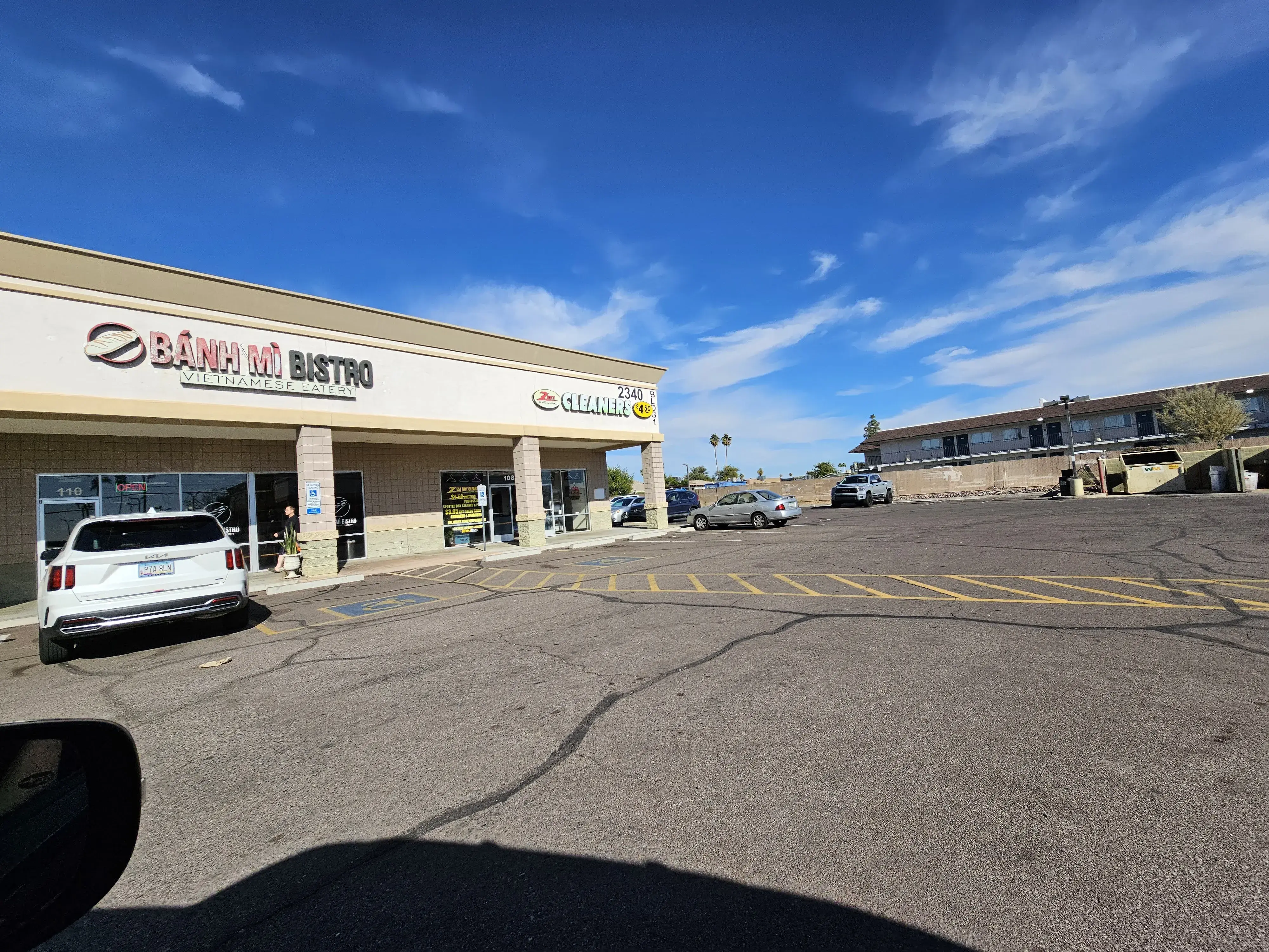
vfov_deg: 89.9
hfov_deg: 106.2
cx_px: 634
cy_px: 476
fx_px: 477
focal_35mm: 13
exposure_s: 1/3758
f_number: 2.2
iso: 50
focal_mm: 2.2
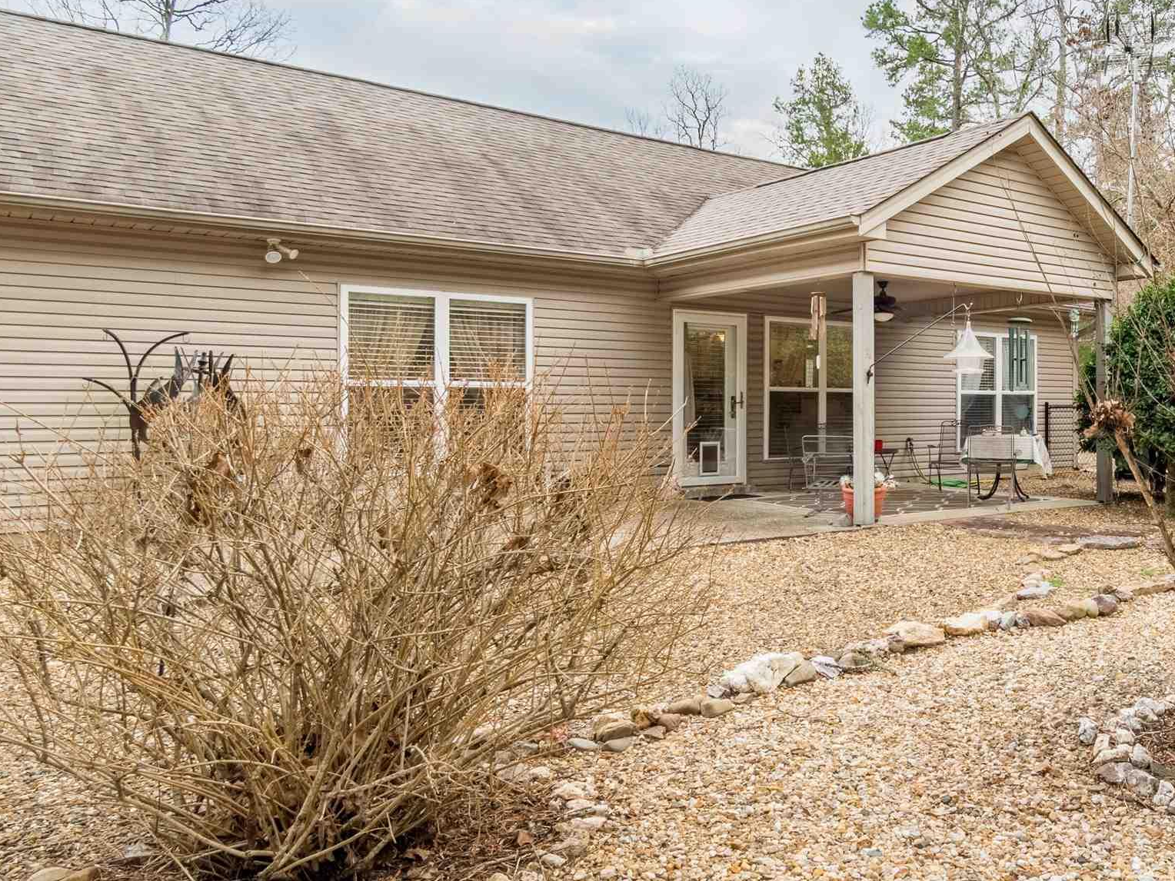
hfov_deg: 56.7
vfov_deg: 48.2
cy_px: 402
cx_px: 956
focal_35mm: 29
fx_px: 984
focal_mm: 10
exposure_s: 1/320
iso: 250
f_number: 11
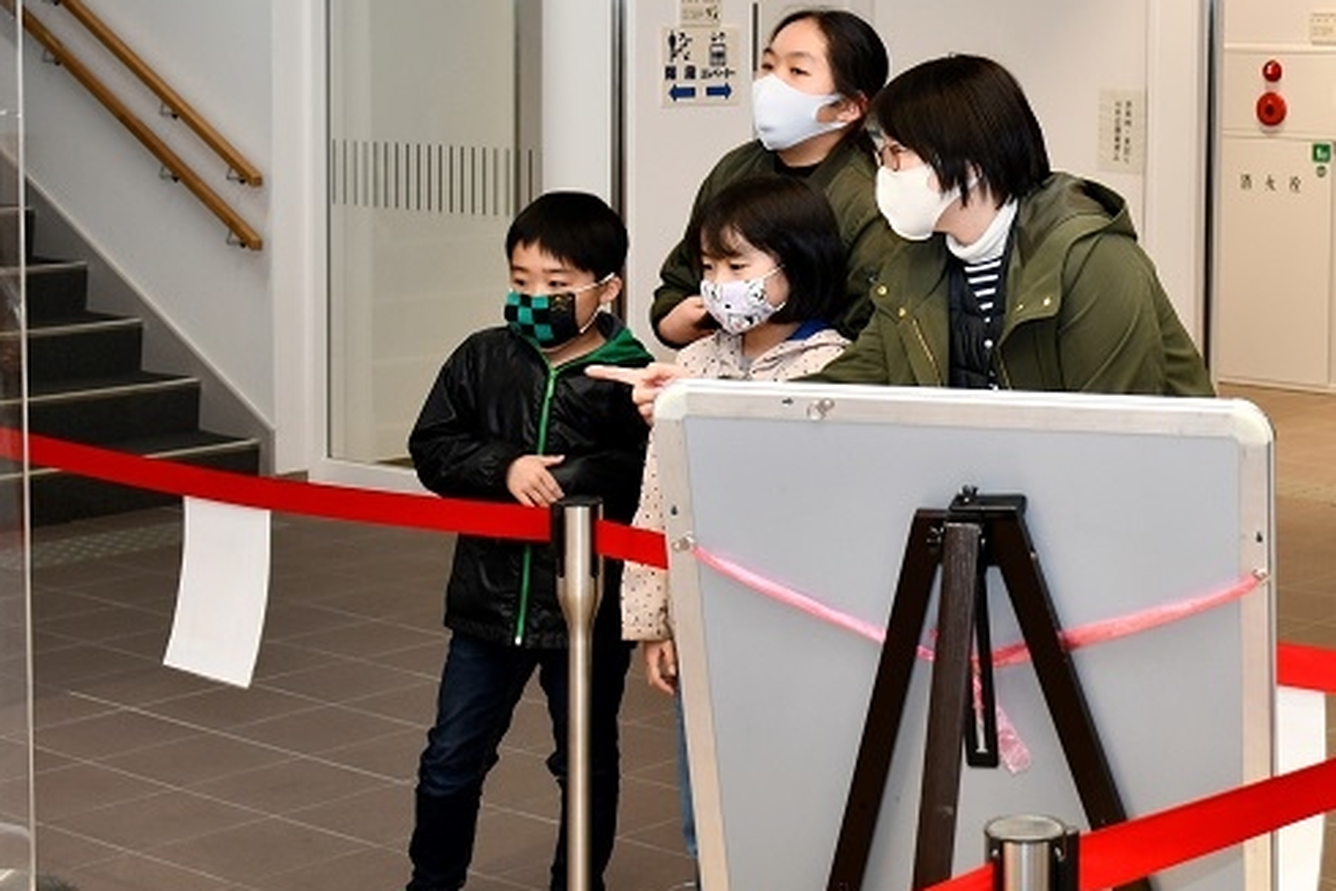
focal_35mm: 49
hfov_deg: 40.3
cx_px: 758
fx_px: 1819
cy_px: 444
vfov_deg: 27.5
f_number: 5.6
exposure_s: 1/60
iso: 320
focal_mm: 27
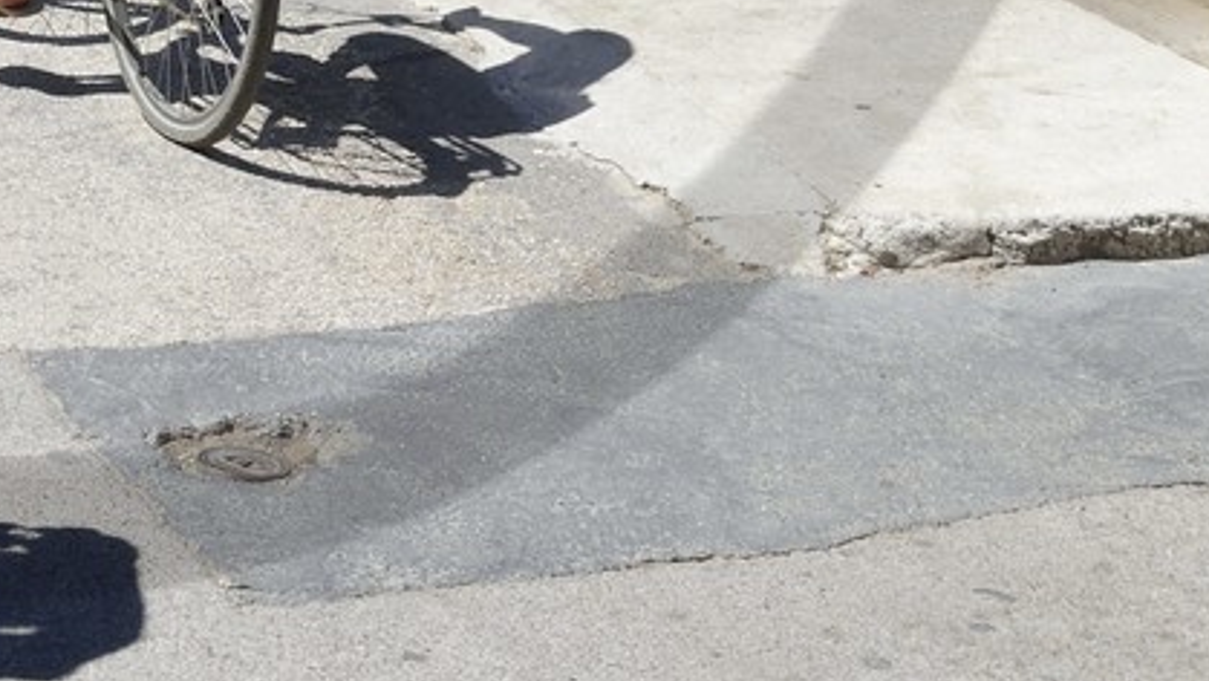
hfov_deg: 19.8
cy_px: -600
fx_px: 3335
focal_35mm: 104
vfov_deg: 10.8
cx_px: -46
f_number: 14
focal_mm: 26
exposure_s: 1/250
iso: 200
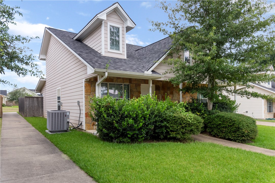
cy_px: 92
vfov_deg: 53.2
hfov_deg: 73.7
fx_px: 183
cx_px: 138
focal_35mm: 24
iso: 640
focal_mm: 24
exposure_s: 1/80
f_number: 22
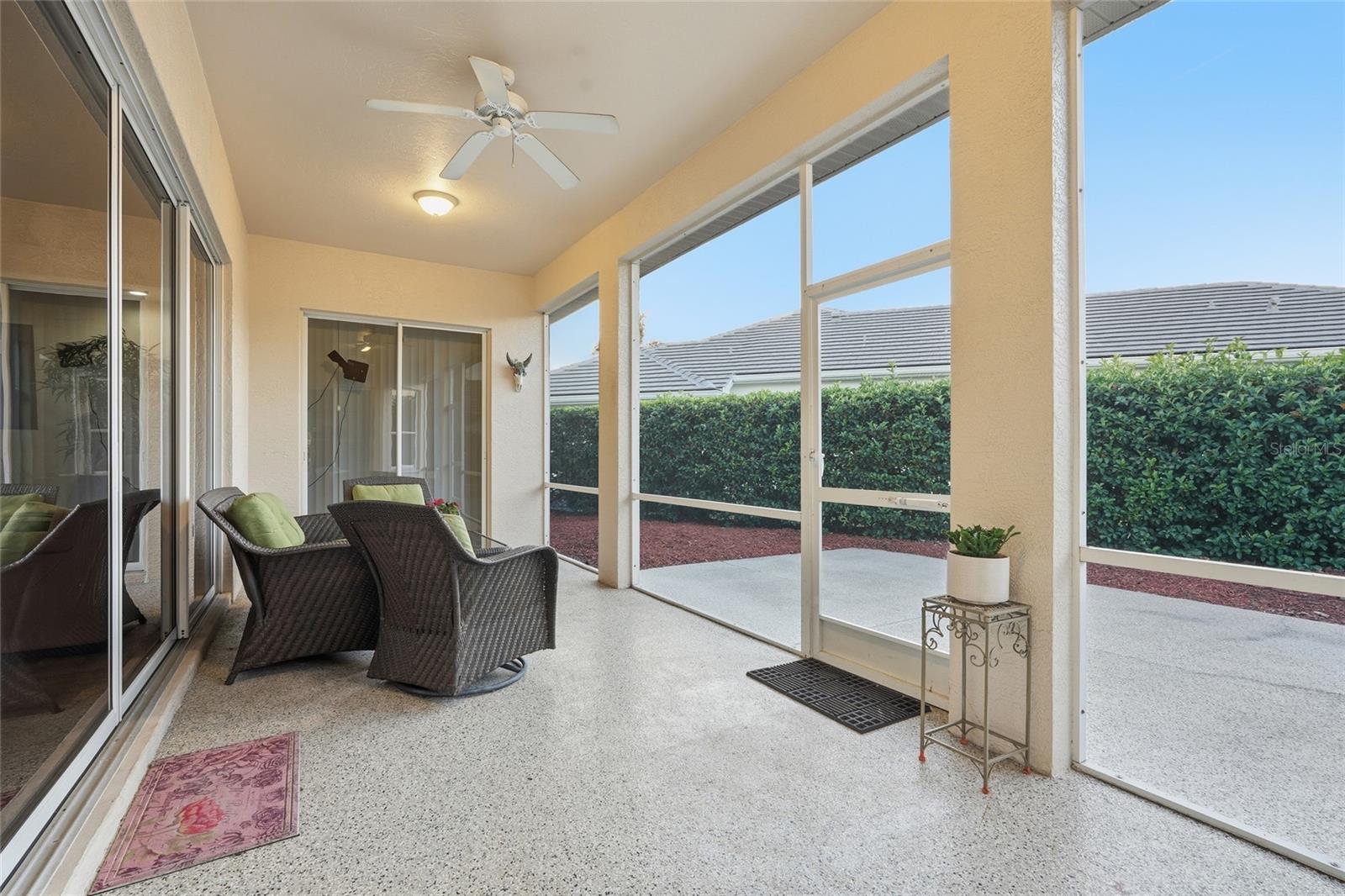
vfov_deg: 73.7
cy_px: 448
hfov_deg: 96.7
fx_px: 598
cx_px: 672
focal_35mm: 16
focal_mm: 16
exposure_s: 1/10
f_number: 9
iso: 100
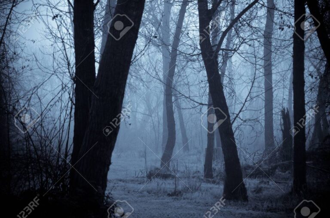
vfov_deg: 9.6
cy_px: 109
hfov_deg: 14.4
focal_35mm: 142
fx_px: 1304
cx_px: 165
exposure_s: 1/640
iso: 400
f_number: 5.3
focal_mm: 95
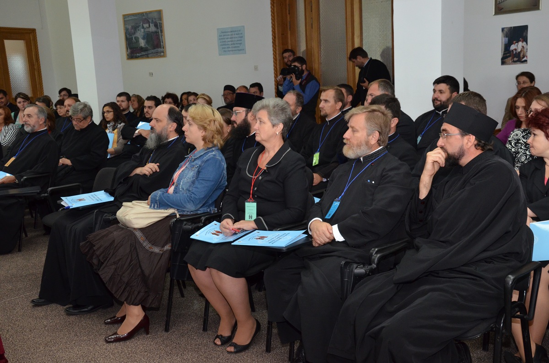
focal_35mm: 48
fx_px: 730
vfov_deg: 27.9
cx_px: 274
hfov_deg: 41.2
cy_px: 182
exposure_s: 1/60
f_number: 8
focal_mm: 32
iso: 1250
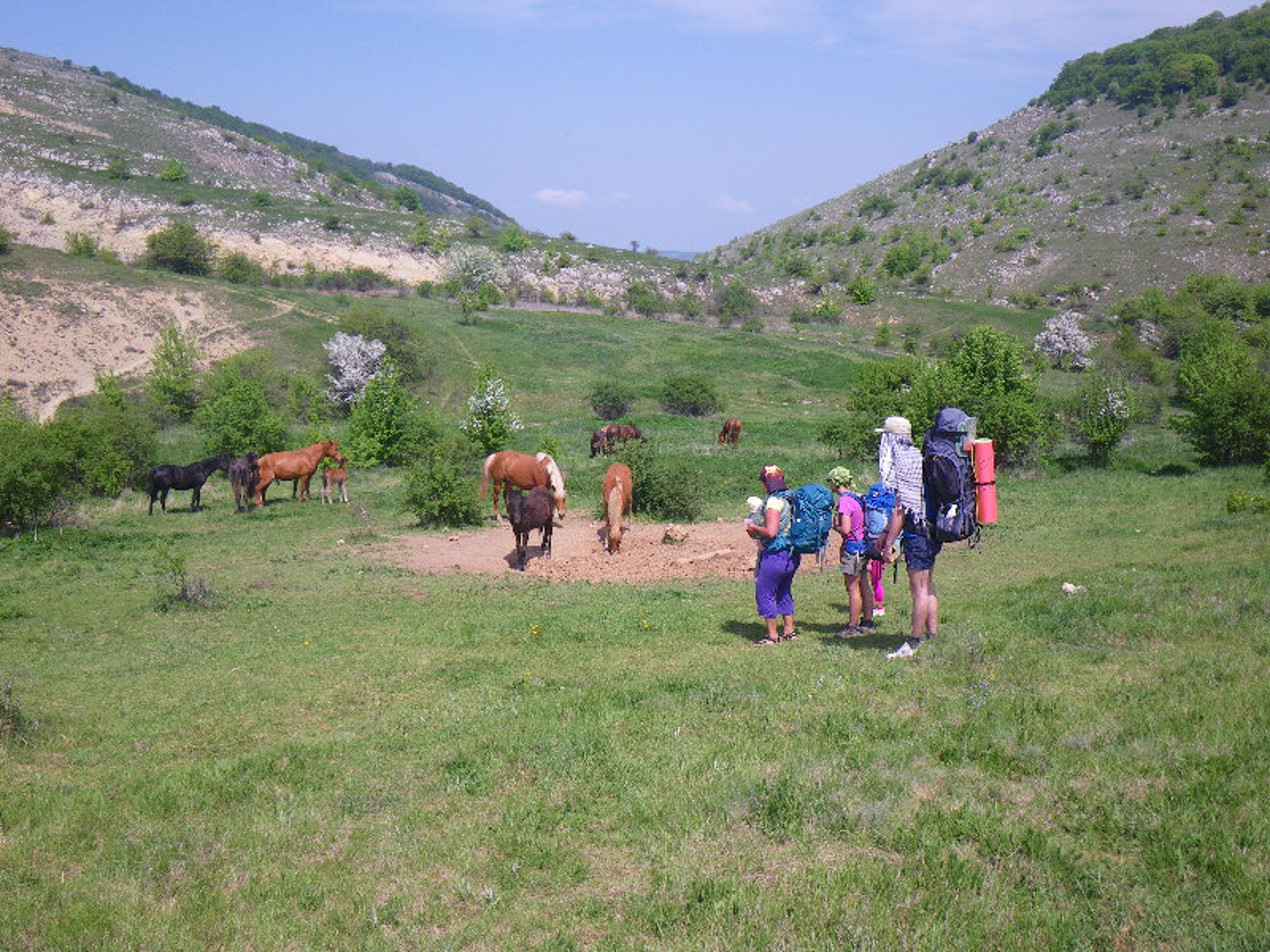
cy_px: 476
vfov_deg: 41.8
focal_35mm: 34
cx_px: 635
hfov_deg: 54.0
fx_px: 1247
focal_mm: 6.1
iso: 50
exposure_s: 1/320
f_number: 4.6
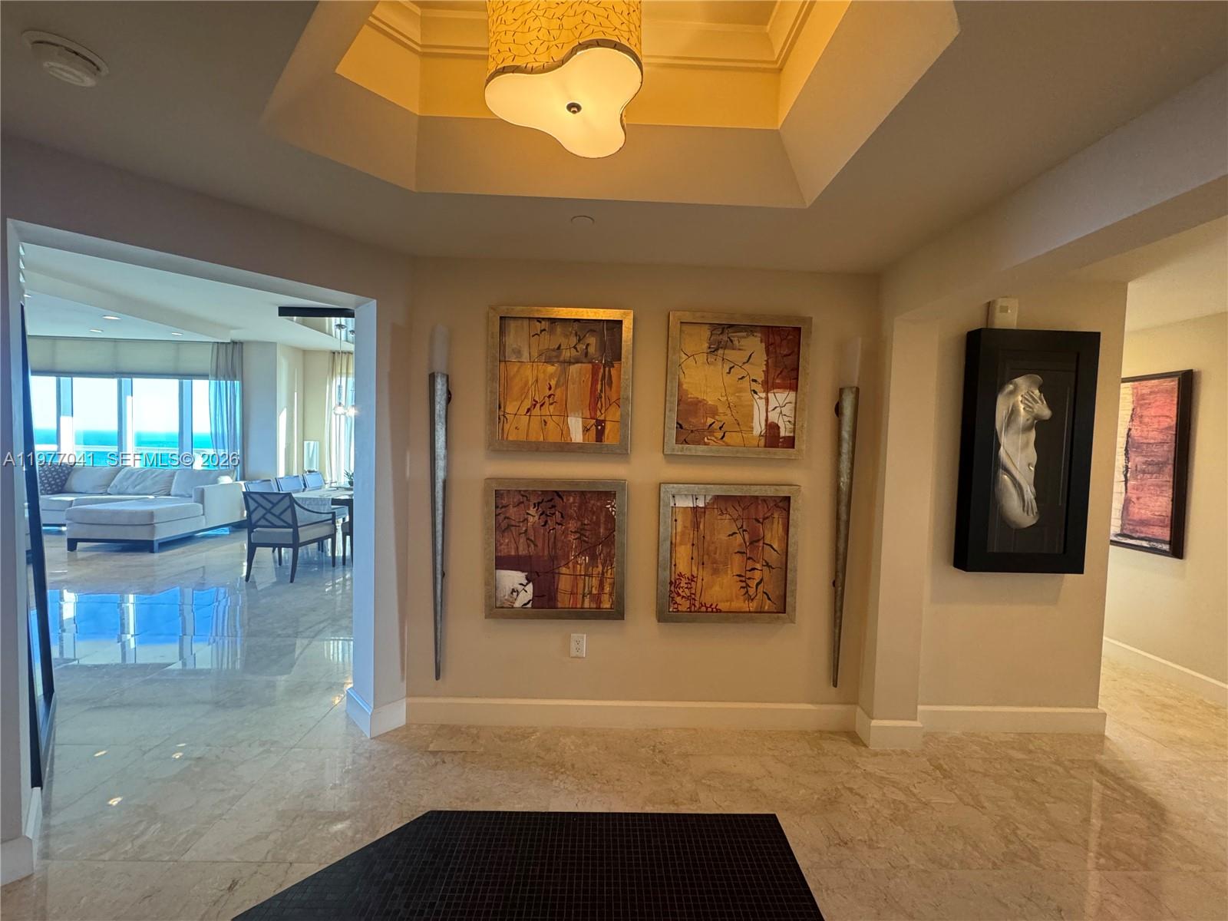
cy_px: 460
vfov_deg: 85.7
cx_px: 614
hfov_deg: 102.1
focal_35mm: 14
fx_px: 497
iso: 500
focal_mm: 2.22
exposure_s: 1/60
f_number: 2.2
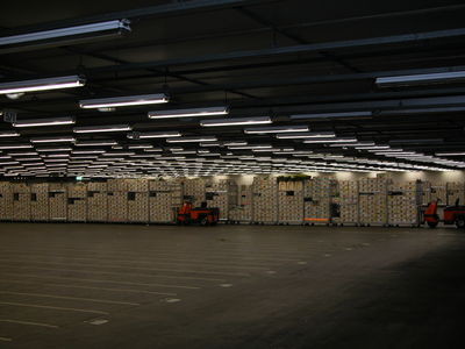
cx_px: 232
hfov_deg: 38.9
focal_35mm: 49
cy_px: 174
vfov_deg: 29.7
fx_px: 658
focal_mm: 12.7
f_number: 3
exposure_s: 1/30
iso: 100
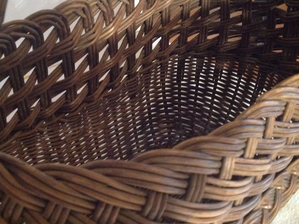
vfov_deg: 31.3
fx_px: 397
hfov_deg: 41.3
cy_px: 144
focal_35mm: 46
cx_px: 136
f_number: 2.4
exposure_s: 1/15
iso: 800
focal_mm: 4.28
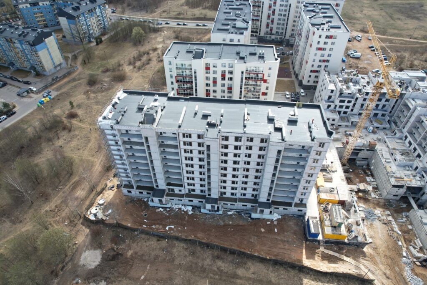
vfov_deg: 57.2
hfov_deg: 78.6
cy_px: 142
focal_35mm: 22
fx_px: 261
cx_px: 214
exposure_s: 1/640
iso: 100
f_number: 2.8
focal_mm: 8.38
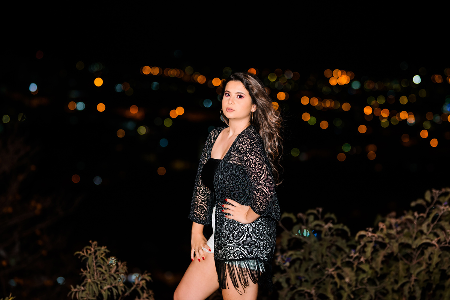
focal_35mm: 85
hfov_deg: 23.9
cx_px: 225
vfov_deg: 16.1
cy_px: 150
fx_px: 1063
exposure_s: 1/80
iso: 800
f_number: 2
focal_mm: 85
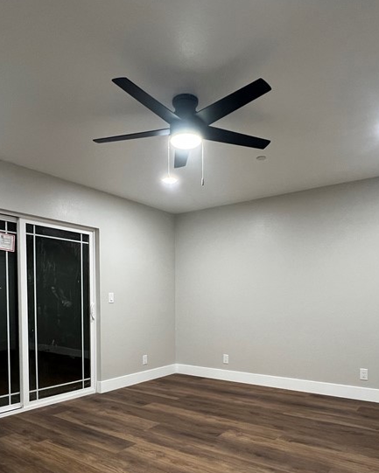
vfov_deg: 68.2
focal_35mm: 24
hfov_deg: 58.8
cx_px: 193
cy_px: 317
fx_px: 336
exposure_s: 1/60
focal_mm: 1.57
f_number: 1.8
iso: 250
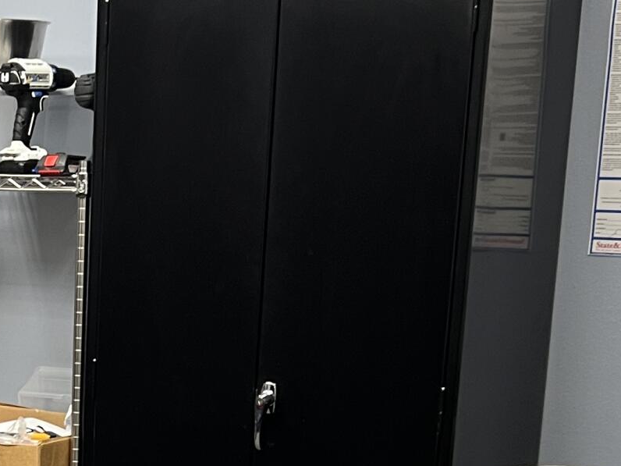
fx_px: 1758
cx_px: -102
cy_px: 578
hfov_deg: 19.0
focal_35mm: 98
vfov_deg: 14.5
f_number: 1.5
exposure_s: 1/60
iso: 100
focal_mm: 5.7
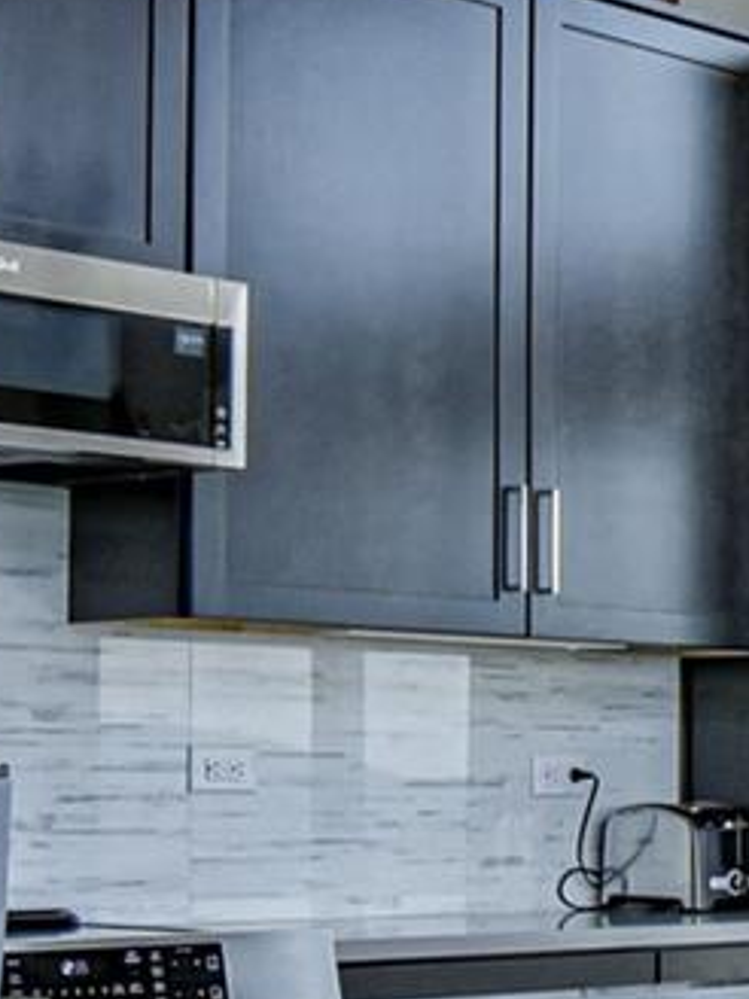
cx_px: 1367
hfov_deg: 13.7
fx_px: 2770
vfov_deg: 20.3
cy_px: 768
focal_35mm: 96
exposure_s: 1/400
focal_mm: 16
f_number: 10
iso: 1600
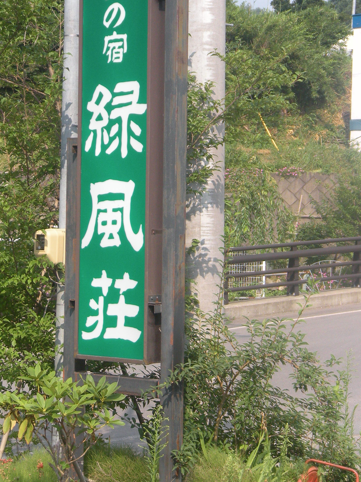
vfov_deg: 17.0
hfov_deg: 12.8
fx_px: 1613
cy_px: 206
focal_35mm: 116
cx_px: 123
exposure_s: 1/322
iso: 64
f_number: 4.5
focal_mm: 12.5
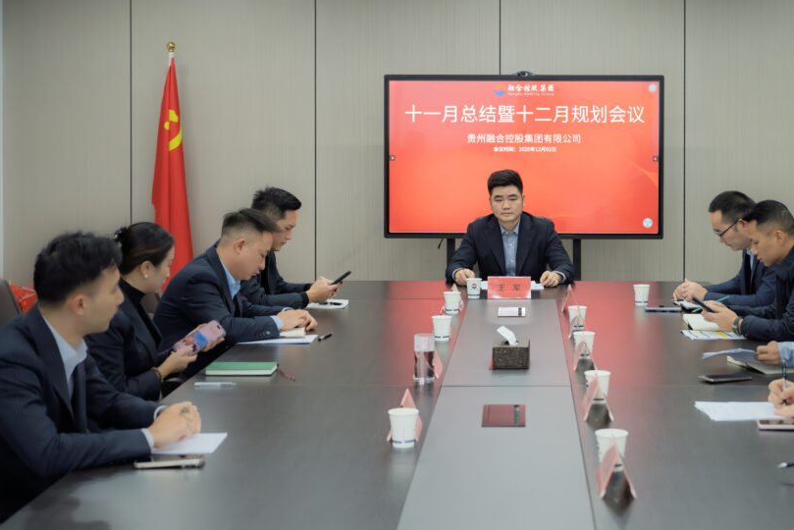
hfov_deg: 32.2
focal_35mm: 62
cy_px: 229
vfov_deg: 21.9
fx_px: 1368
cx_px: 500
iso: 2000
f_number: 4
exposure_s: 1/160
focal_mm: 49
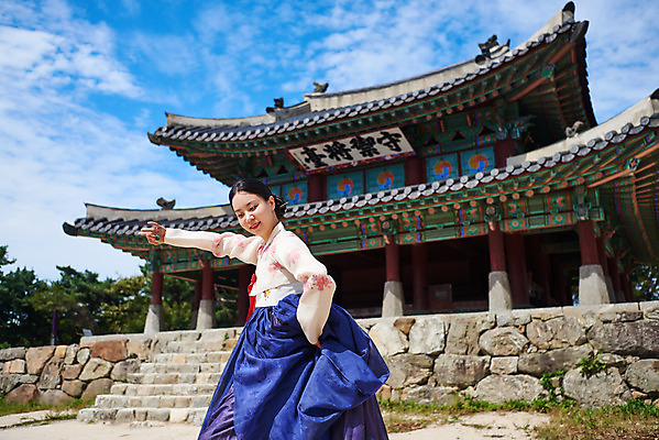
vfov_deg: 36.9
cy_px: 220
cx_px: 330
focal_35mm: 36
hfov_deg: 53.1
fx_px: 659
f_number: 2.8
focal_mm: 36
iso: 100
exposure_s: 1/2000
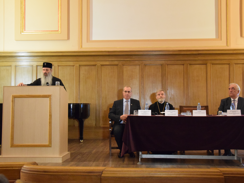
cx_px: 130
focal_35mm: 42
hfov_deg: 45.2
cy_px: 92
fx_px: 293
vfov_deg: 34.7
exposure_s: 1/50
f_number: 4
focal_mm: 25
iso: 5000
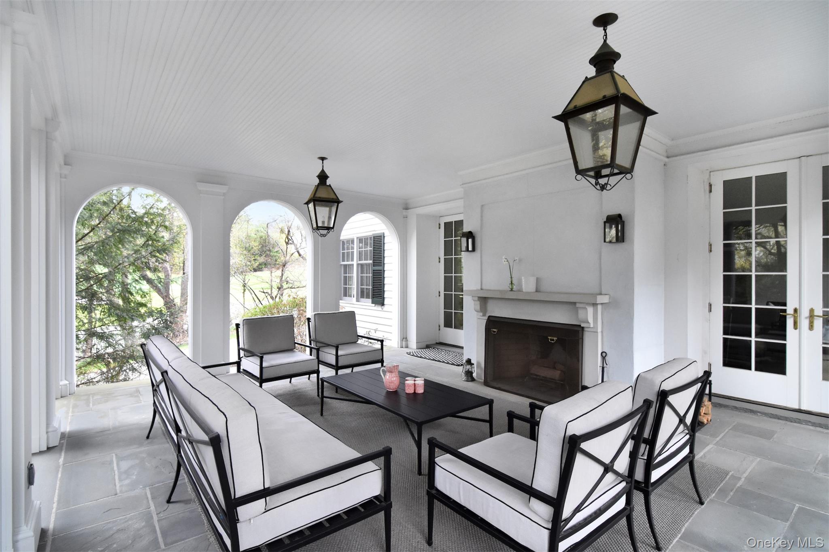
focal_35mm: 16
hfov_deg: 95.0
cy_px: 276
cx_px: 414
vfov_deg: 72.0
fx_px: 380
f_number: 8
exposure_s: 1/125
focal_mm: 11
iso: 1600
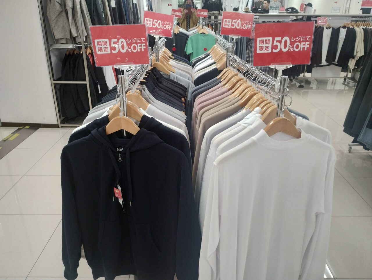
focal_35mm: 28
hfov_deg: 63.4
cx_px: 186
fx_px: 301
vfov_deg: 49.9
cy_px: 140
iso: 334
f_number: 1.8
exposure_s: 1/60
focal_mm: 4.27
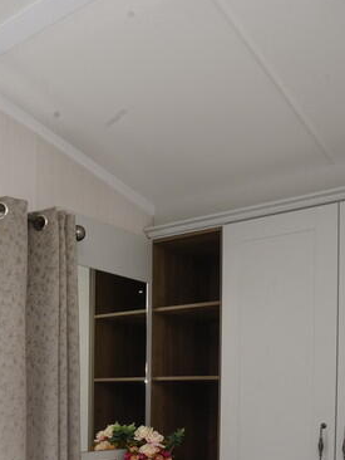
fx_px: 571
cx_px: 54
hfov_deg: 32.4
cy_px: 413
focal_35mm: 43
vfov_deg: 40.5
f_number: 16
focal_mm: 16
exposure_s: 1/60
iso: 400
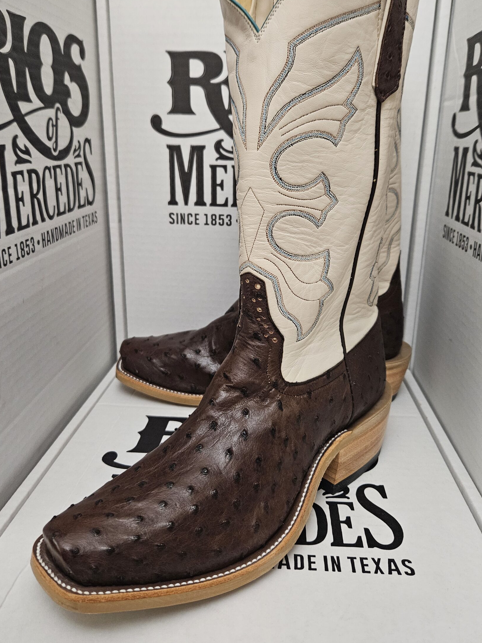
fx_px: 501
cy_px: 279
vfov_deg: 65.1
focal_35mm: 27
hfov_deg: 51.3
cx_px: 257
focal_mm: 5.4
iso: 640
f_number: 1.8
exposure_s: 1/60
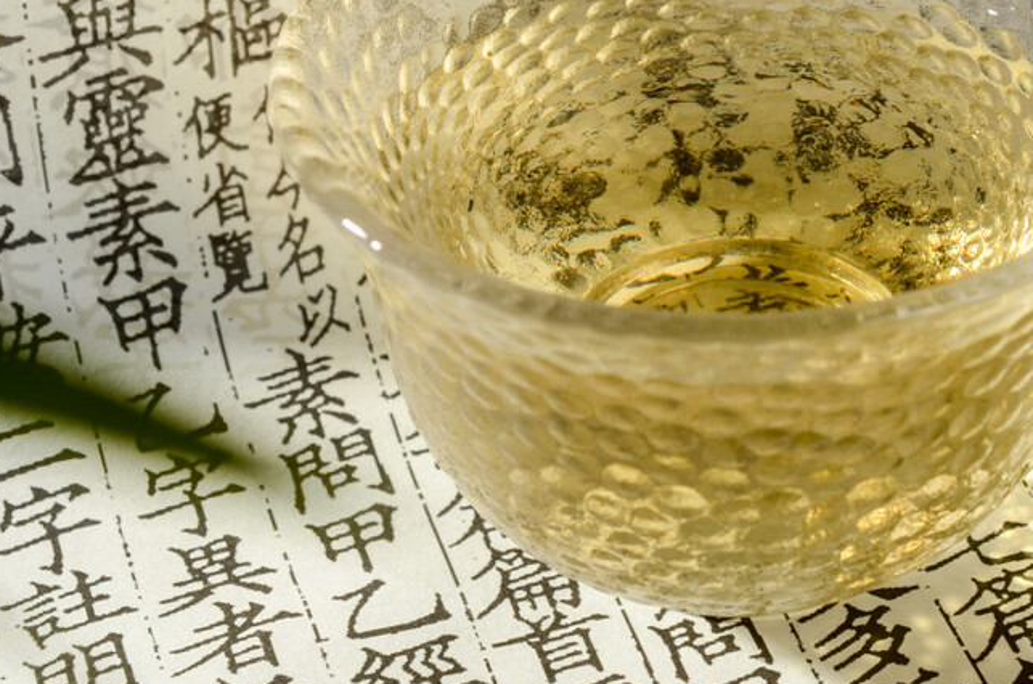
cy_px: 185
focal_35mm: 112
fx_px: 3207
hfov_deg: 18.2
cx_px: 763
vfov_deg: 12.2
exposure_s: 1/125
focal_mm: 40
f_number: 10
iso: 100
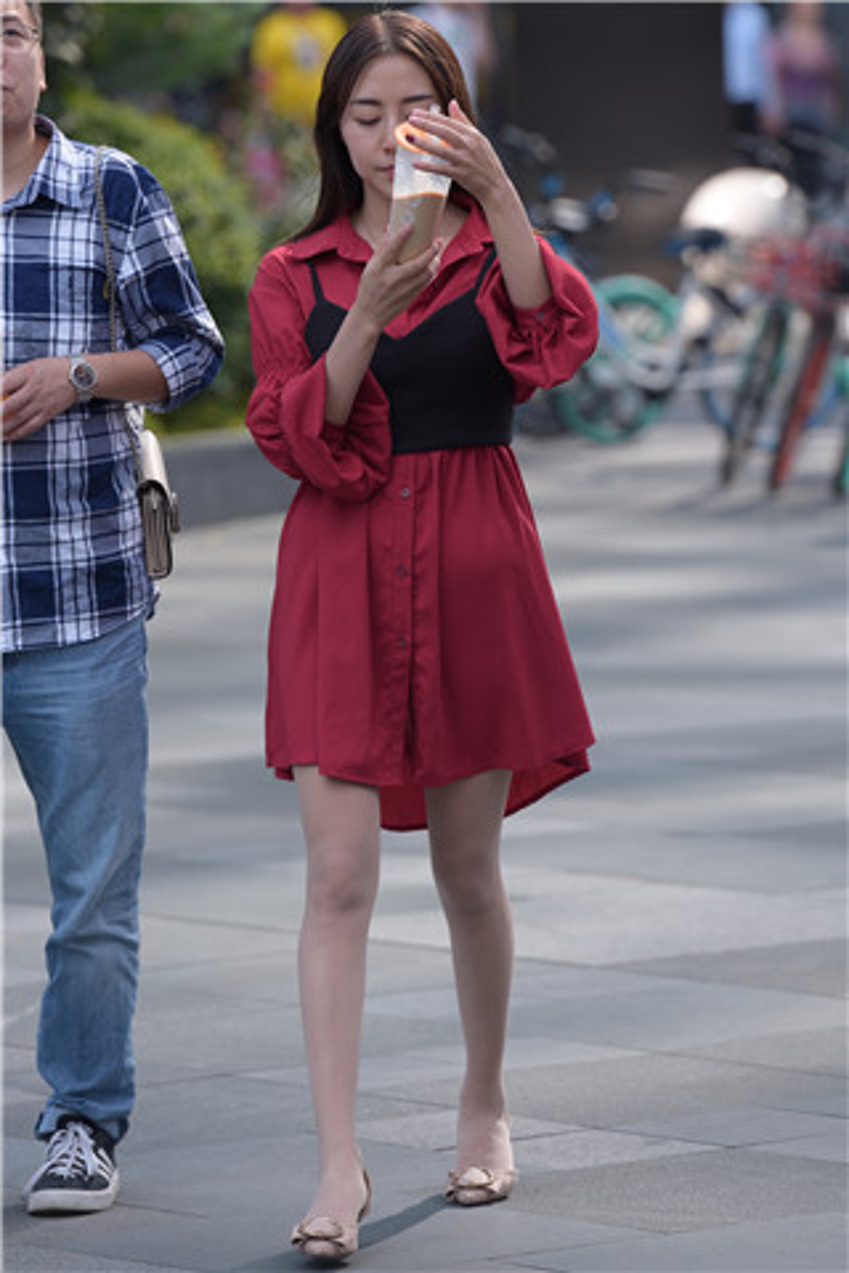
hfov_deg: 7.4
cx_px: 424
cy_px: 636
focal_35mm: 185
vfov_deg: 11.1
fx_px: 6544
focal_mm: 185
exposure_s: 1/800
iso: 200
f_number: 4
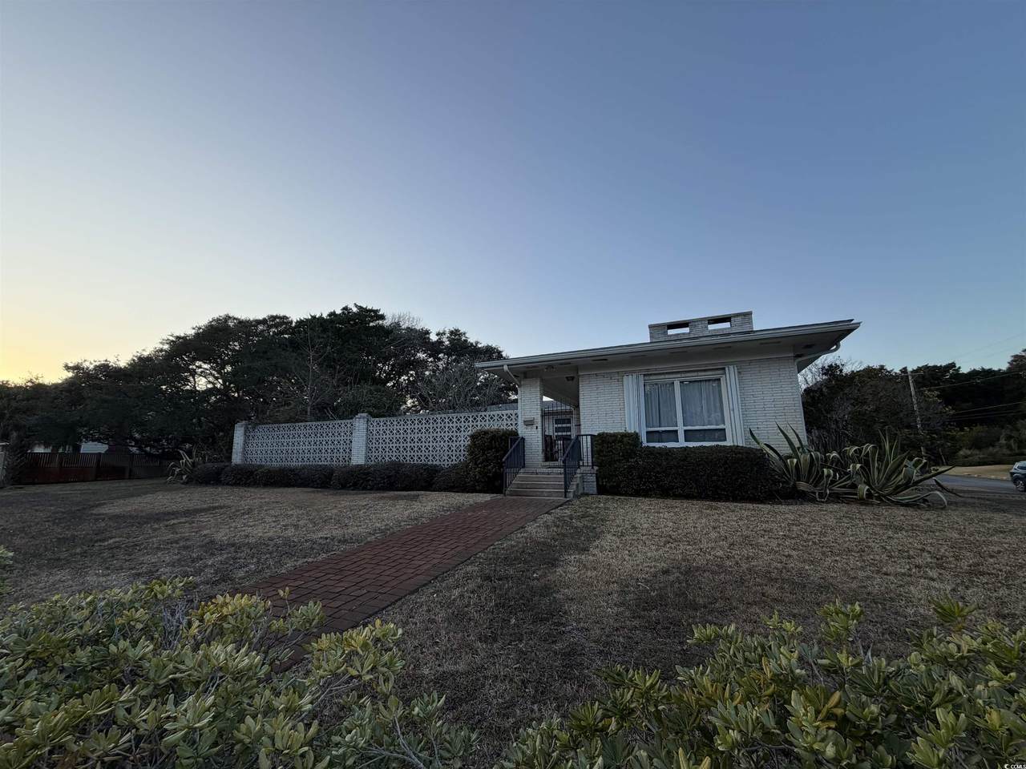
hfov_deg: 102.1
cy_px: 384
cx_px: 513
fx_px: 415
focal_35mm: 14
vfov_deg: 85.7
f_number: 2.2
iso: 50
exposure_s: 1/502
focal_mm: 2.22
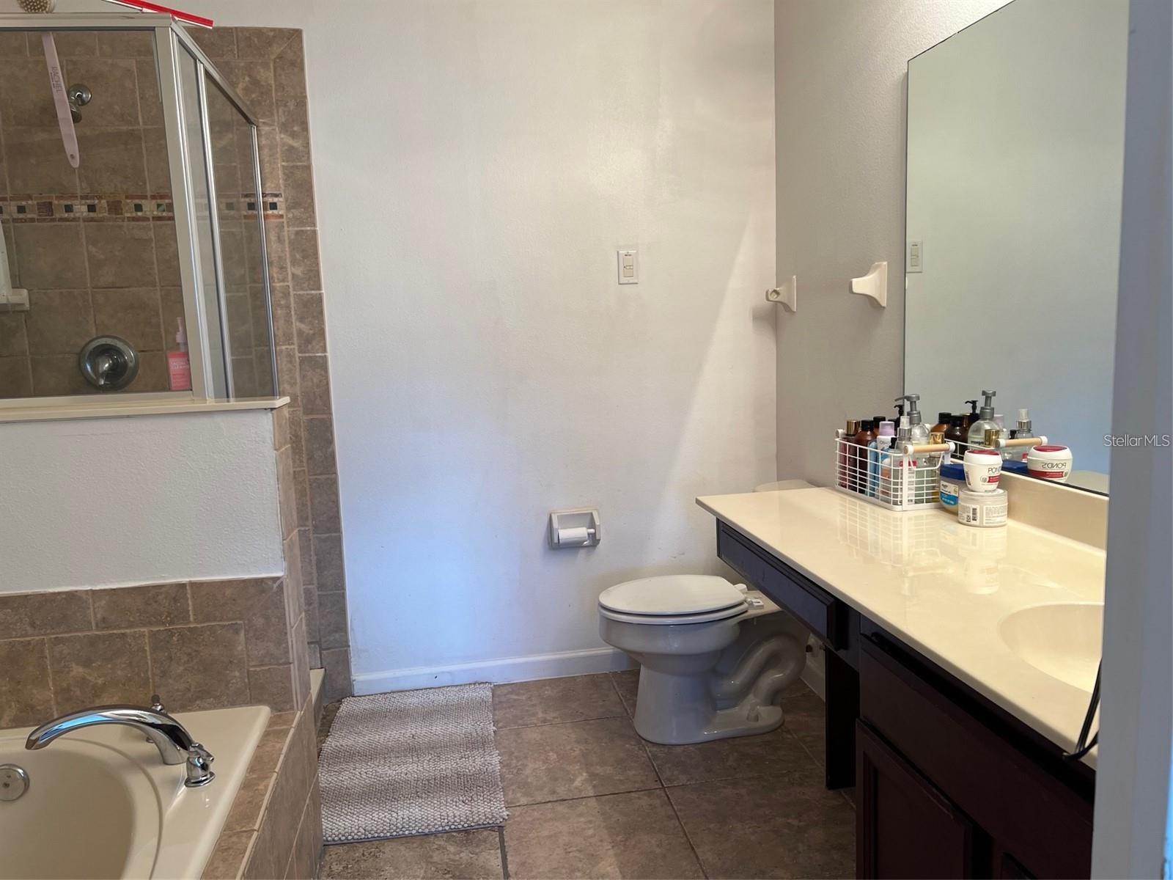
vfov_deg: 53.1
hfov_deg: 67.3
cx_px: 586
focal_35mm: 26
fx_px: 881
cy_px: 440
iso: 80
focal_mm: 5.7
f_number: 1.5
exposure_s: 1/120
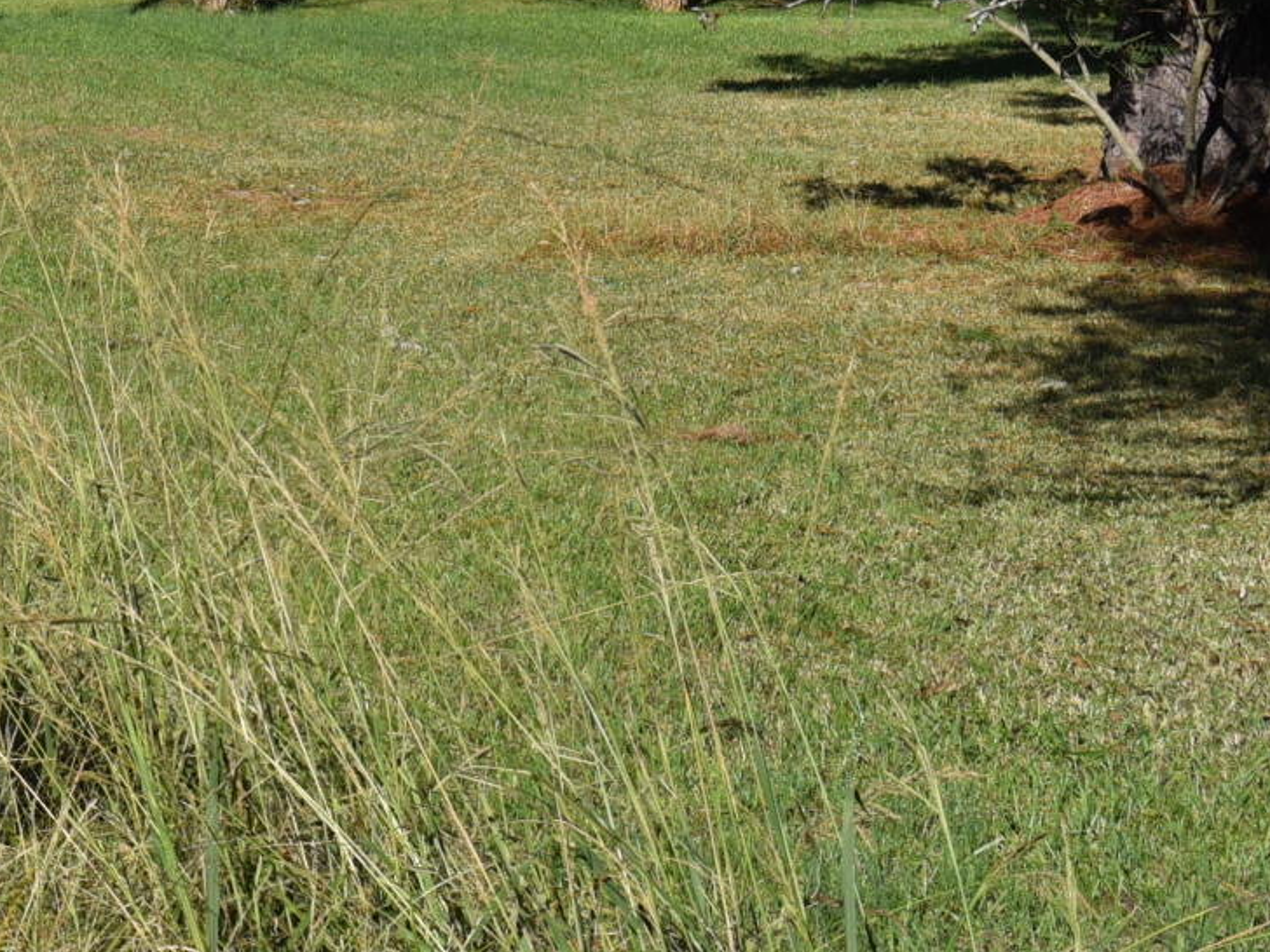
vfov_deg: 12.7
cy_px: -51
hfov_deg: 15.2
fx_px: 4219
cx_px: -907
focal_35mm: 115
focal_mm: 29
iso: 200
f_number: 10
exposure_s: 1/400
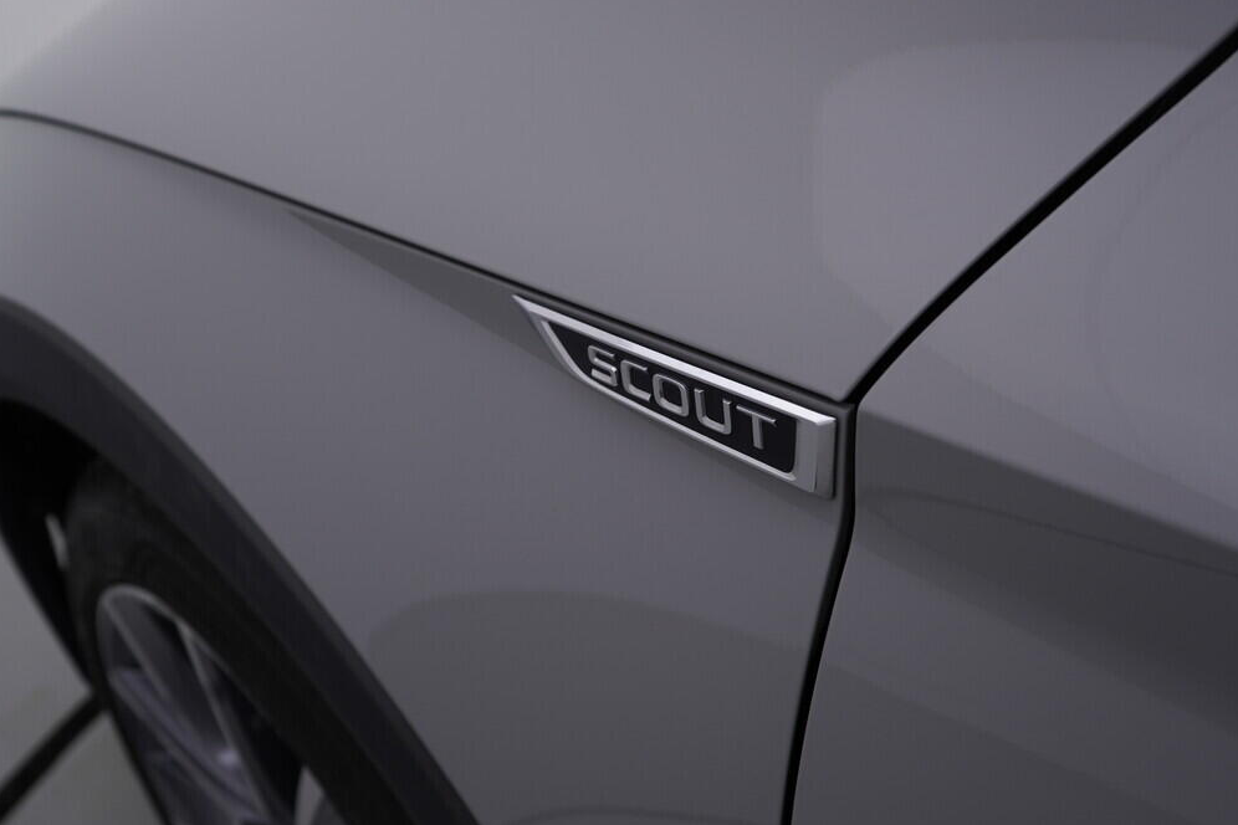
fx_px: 1272
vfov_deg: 35.9
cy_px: 419
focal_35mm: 37
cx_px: 629
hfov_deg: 51.9
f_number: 4.5
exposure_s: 1/100
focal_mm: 24
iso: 125
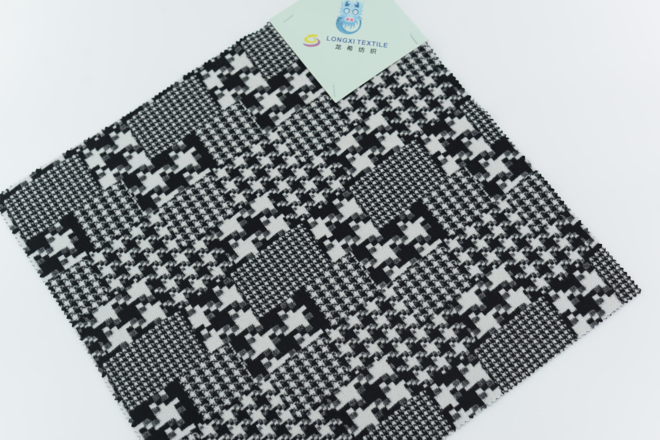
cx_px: 330
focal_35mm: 50
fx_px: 917
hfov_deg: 39.6
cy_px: 220
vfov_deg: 27.0
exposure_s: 1/160
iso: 100
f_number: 3.5
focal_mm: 50
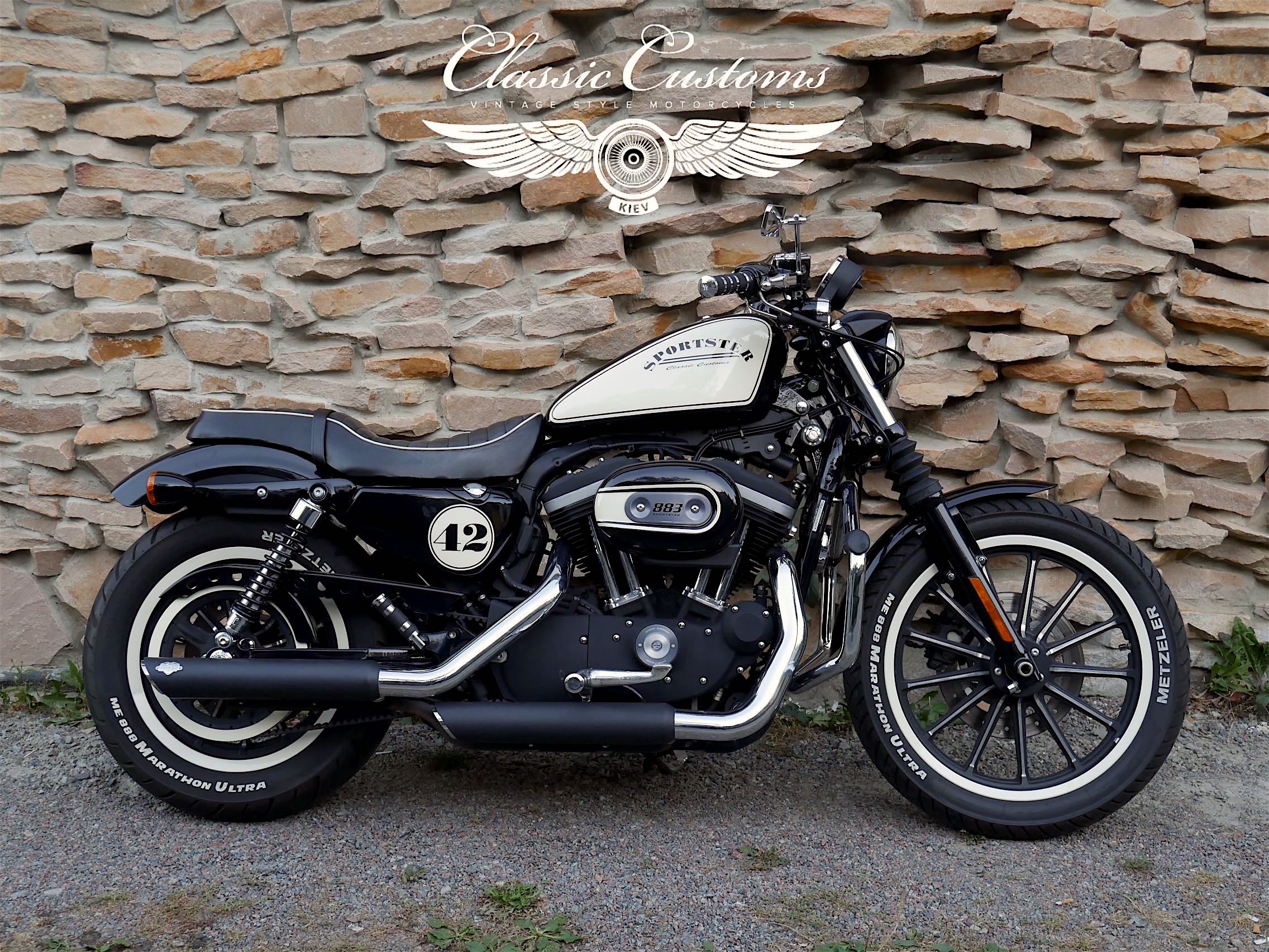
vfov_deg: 31.5
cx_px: 634
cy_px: 476
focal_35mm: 46
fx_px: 1686
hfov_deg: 41.2
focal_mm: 23
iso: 640
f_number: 5.1
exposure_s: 1/60
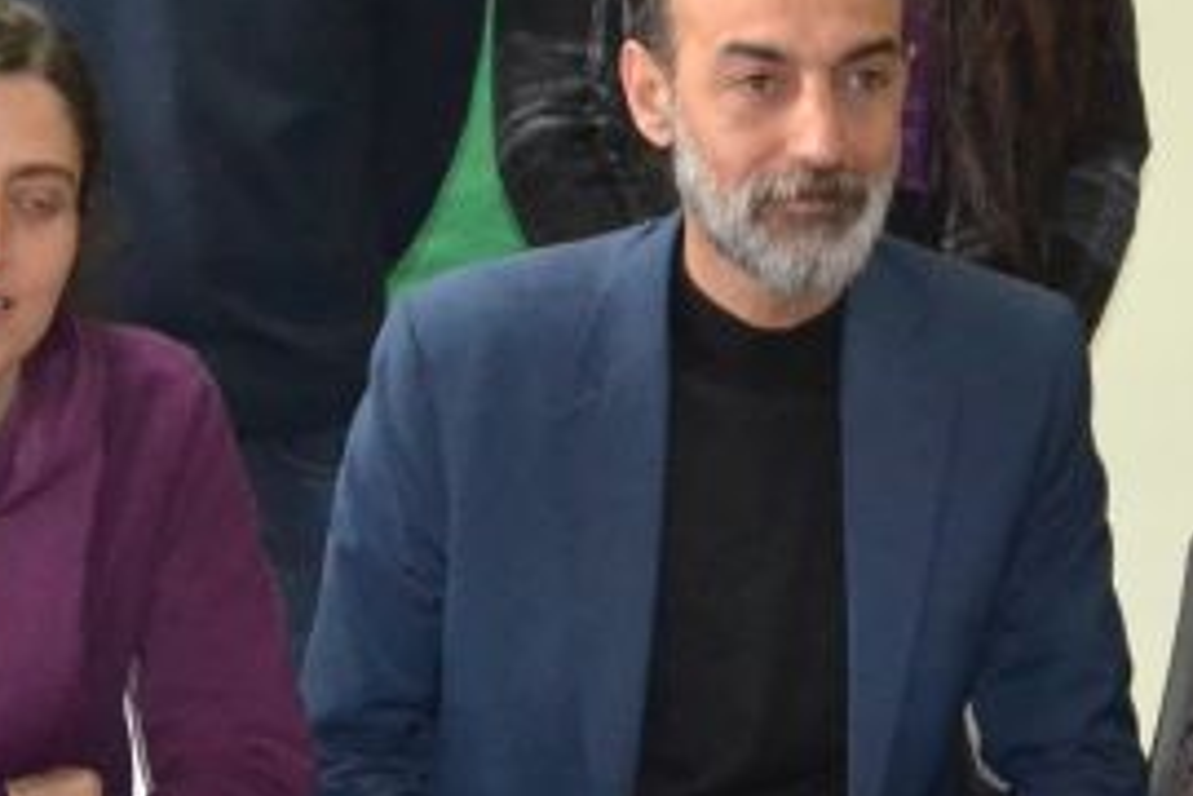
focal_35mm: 144
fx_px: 4772
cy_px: 420
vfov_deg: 9.5
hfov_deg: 14.2
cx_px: 910
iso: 3200
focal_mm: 24
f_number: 3.8
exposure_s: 1/60
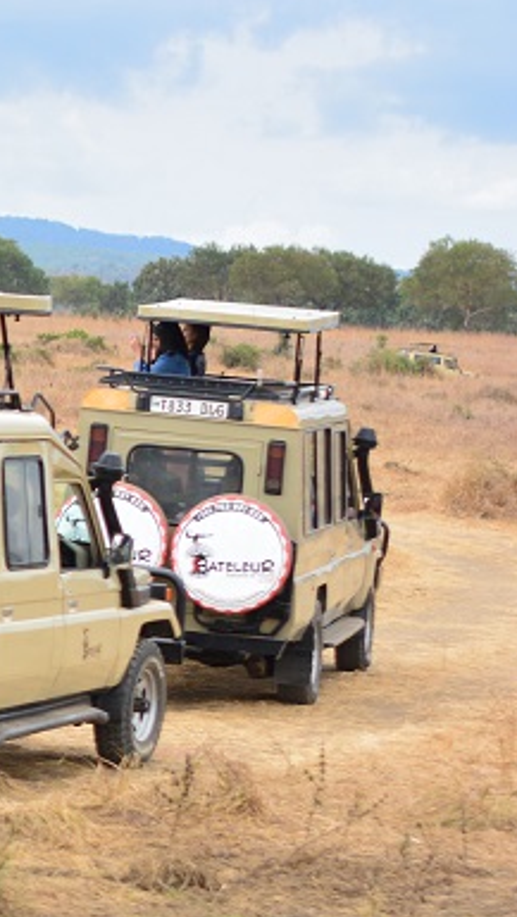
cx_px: -662
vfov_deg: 10.5
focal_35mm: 204
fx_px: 4964
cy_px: 717
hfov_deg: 5.8
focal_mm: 50
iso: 100
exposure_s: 1/800
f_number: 2.8
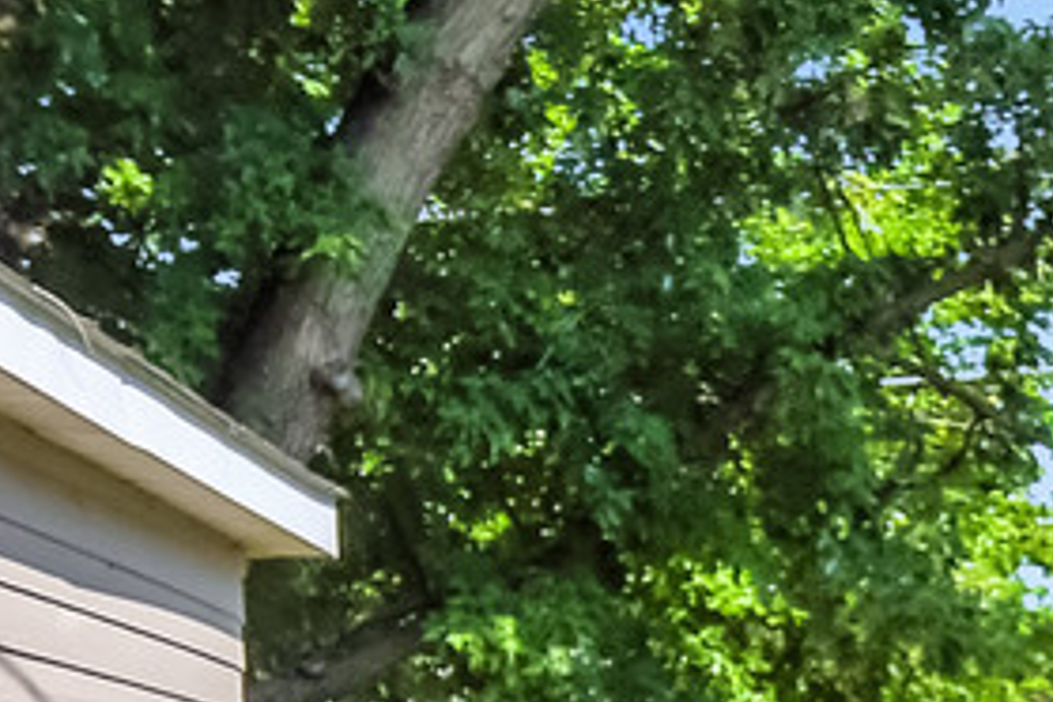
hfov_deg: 22.0
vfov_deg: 15.2
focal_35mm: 87
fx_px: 2545
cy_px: 827
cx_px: 1178
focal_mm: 10
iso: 400
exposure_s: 1/5000
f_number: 8
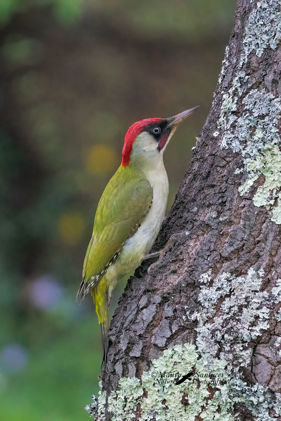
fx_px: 10537
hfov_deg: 1.5
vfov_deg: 2.3
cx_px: 140
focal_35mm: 900
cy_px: 210
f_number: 7.1
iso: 12800
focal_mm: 600
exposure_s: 1/1250
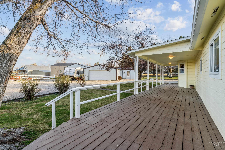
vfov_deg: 70.1
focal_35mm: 17
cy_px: 75
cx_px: 112
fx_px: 107
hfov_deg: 92.9
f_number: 13
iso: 400
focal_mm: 17.1
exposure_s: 1/80
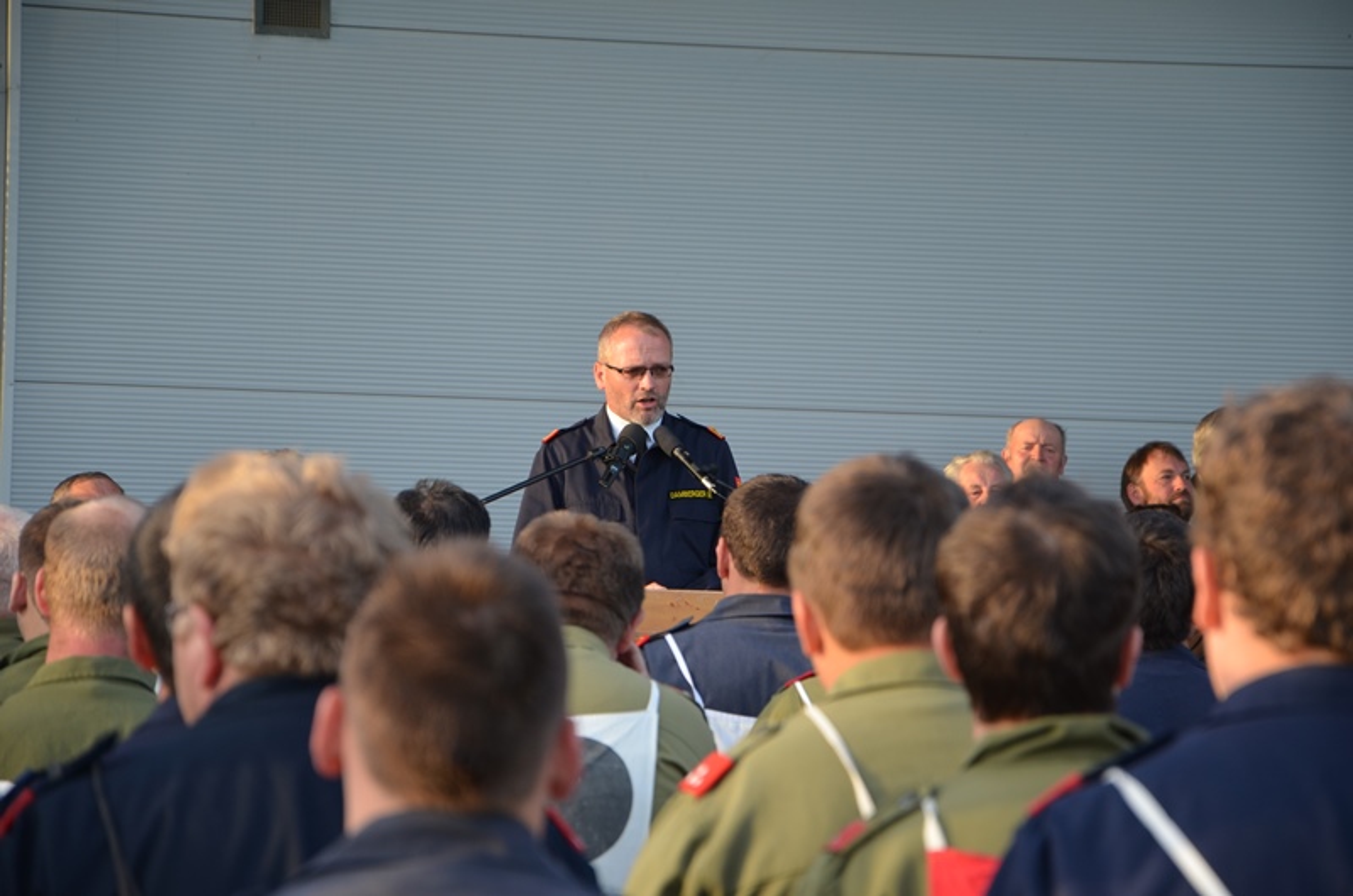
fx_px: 5908
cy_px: 448
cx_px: 676
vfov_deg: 8.7
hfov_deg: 13.1
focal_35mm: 158
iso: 280
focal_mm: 105
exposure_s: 1/125
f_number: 5.6
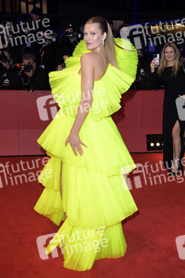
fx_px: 324
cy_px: 139
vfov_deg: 46.4
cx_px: 92
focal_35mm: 42
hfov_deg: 31.8
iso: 800
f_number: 5
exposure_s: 1/200
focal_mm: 42
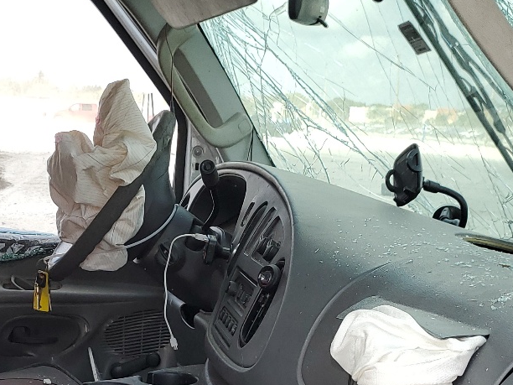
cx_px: 190
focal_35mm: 68
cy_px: 495
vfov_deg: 19.9
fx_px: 1008
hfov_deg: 28.4
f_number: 1.5
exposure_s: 1/1000
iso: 50
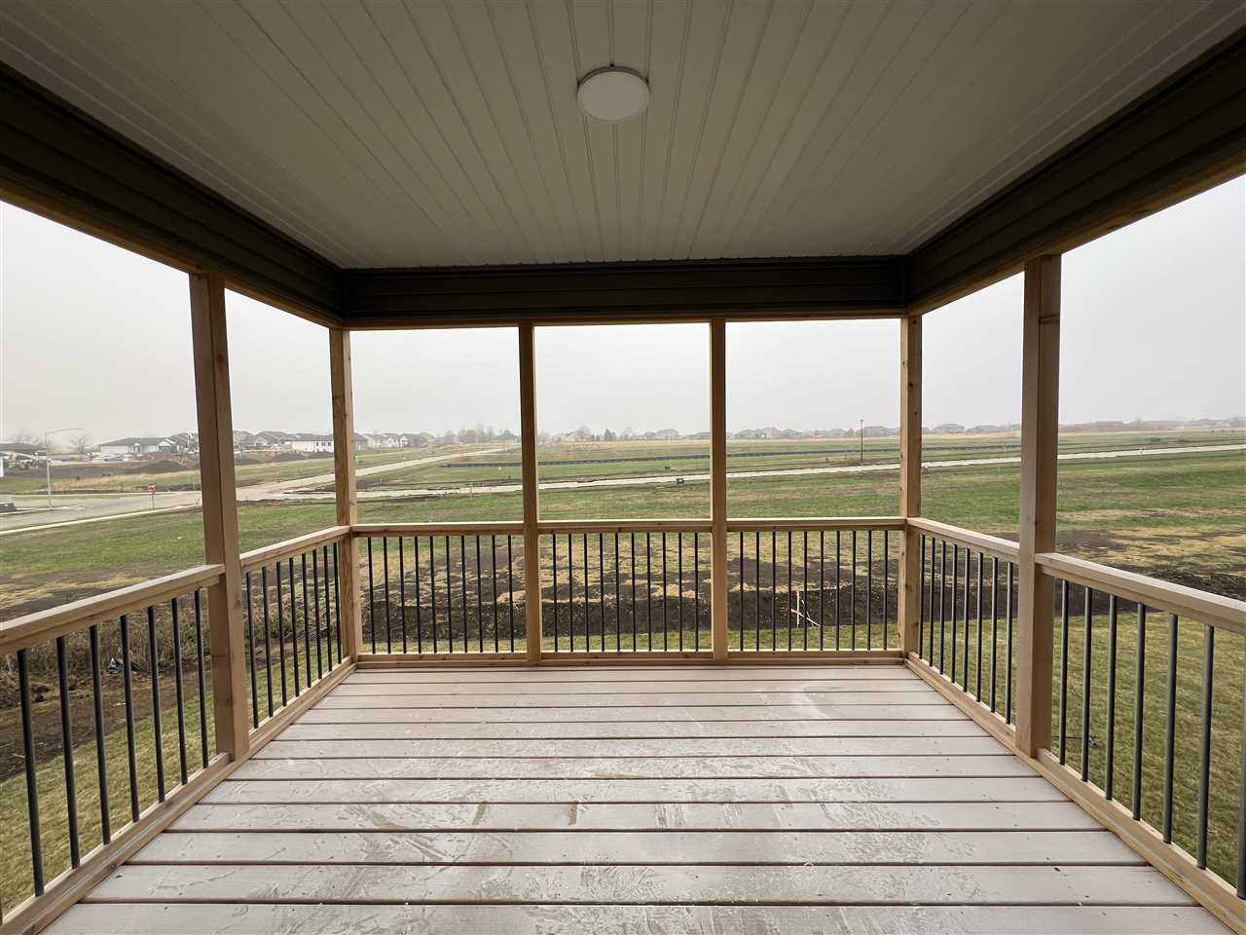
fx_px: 468
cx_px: 623
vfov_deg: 89.9
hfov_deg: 106.2
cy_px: 468
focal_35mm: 13
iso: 32
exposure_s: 1/247
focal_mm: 1.57
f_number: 1.8
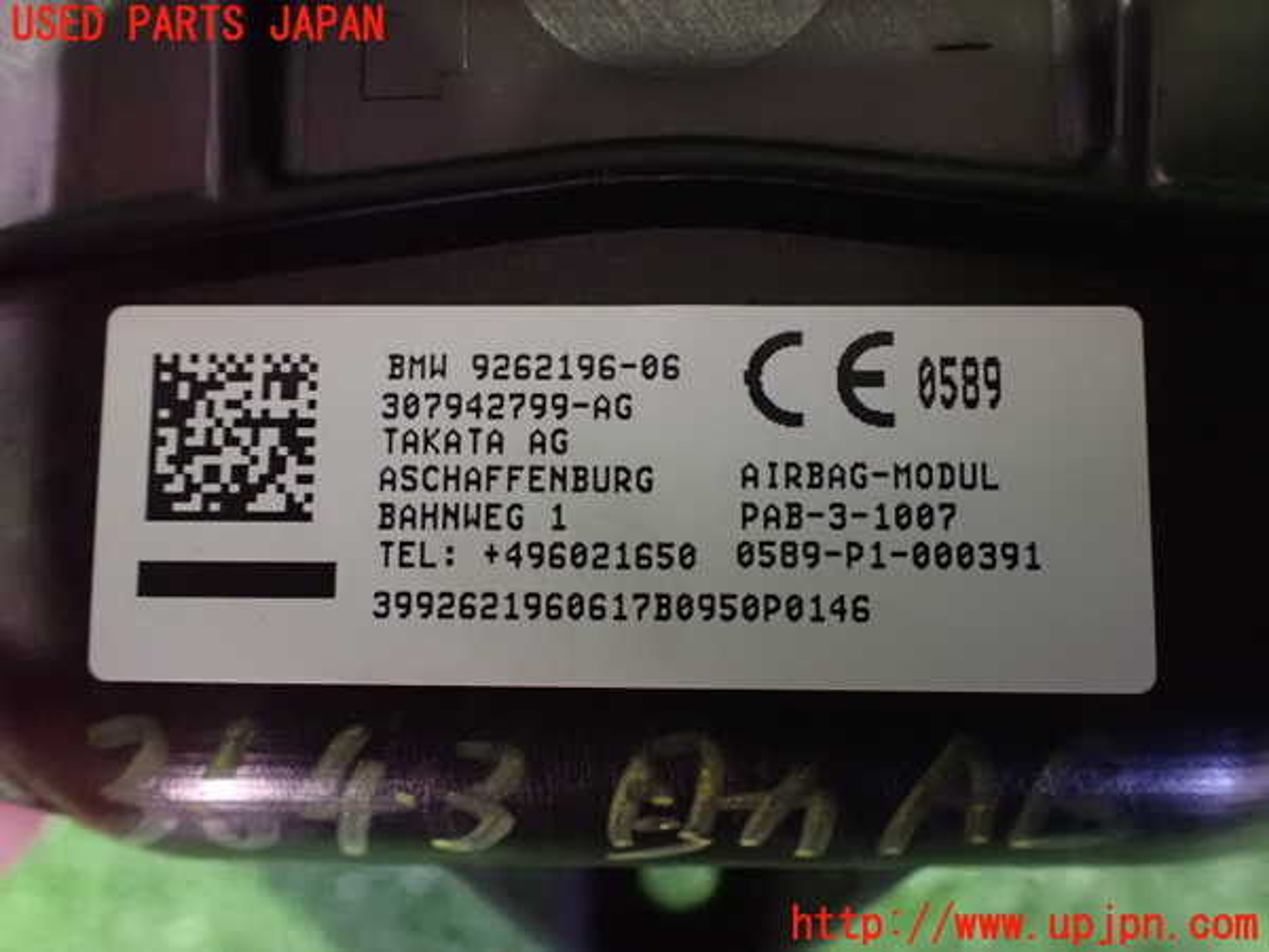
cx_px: 634
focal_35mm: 30
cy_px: 476
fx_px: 1100
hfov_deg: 60.0
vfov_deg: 46.8
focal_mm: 5.4
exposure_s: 1/25
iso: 1600
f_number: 2.3
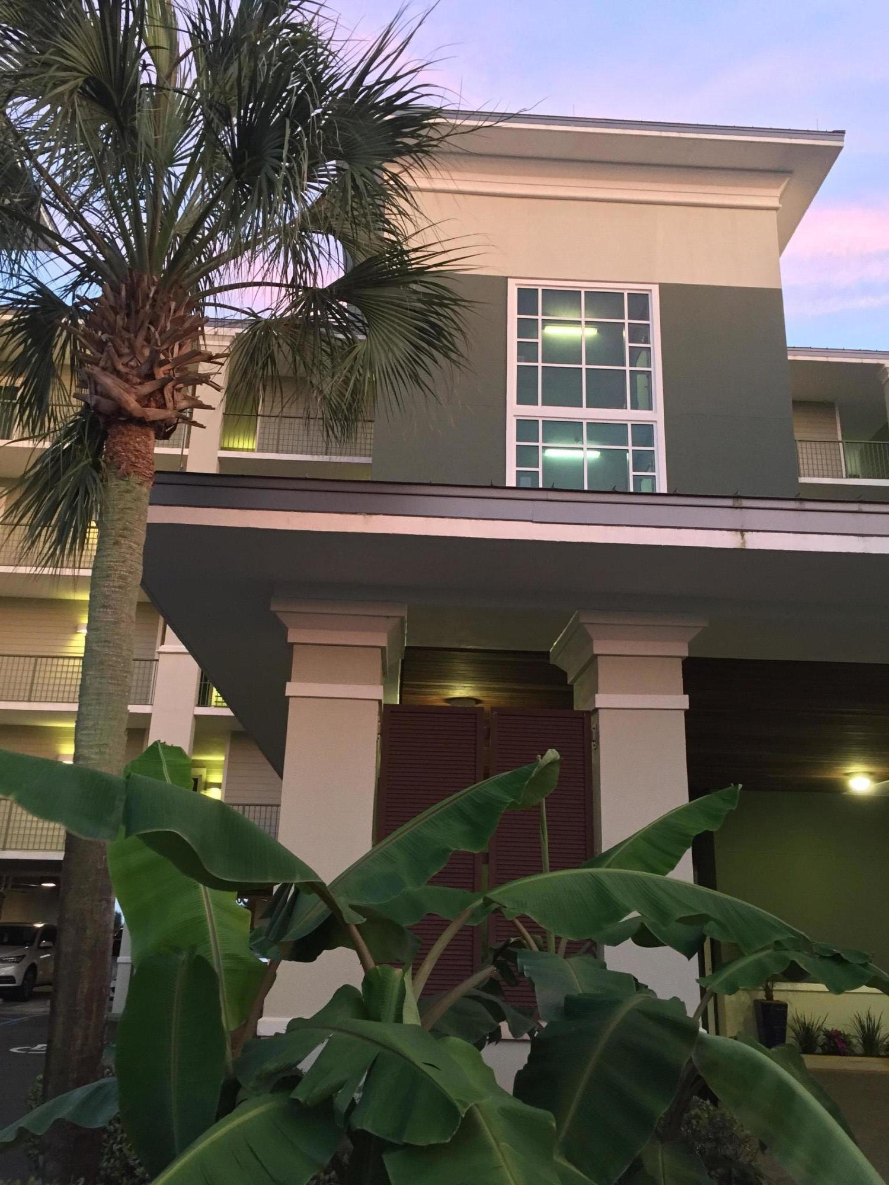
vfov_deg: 61.7
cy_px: 592
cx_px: 444
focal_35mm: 29
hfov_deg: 48.2
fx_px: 993
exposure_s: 1/30
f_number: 2.2
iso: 250
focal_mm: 4.15
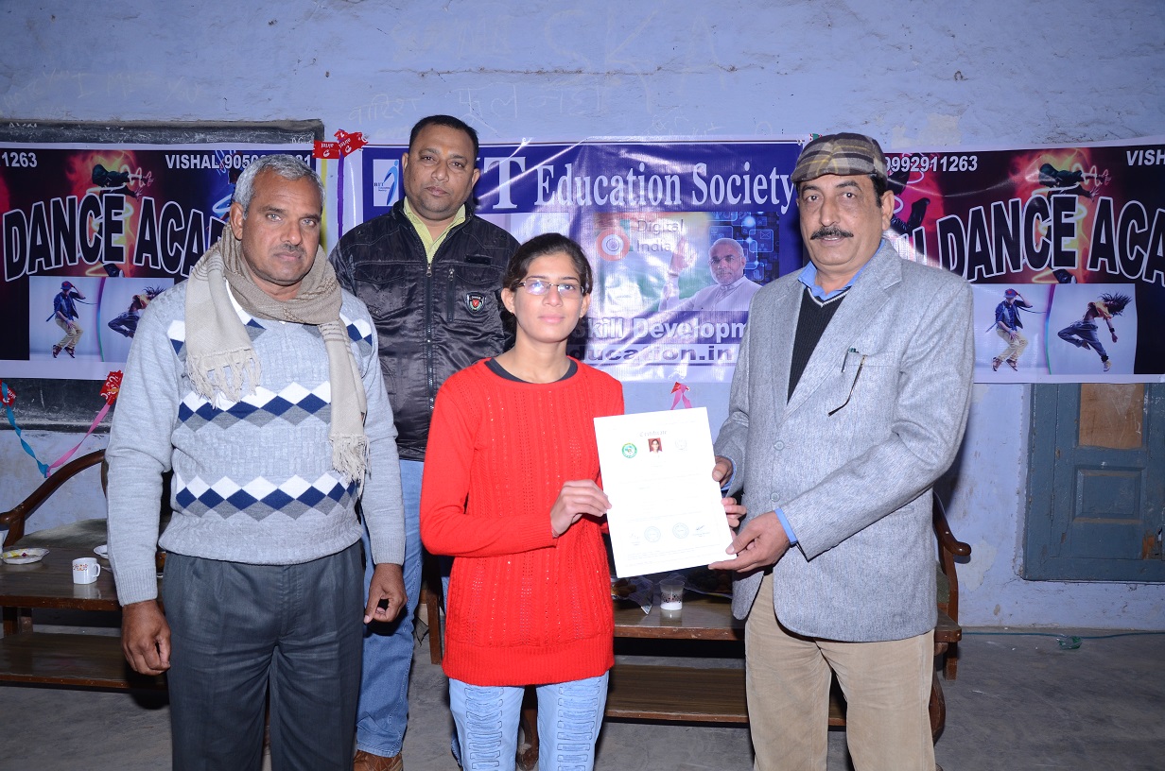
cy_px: 386
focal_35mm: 32
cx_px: 582
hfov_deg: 59.6
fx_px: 1017
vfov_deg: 41.5
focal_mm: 21
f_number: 5.6
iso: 400
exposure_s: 1/125
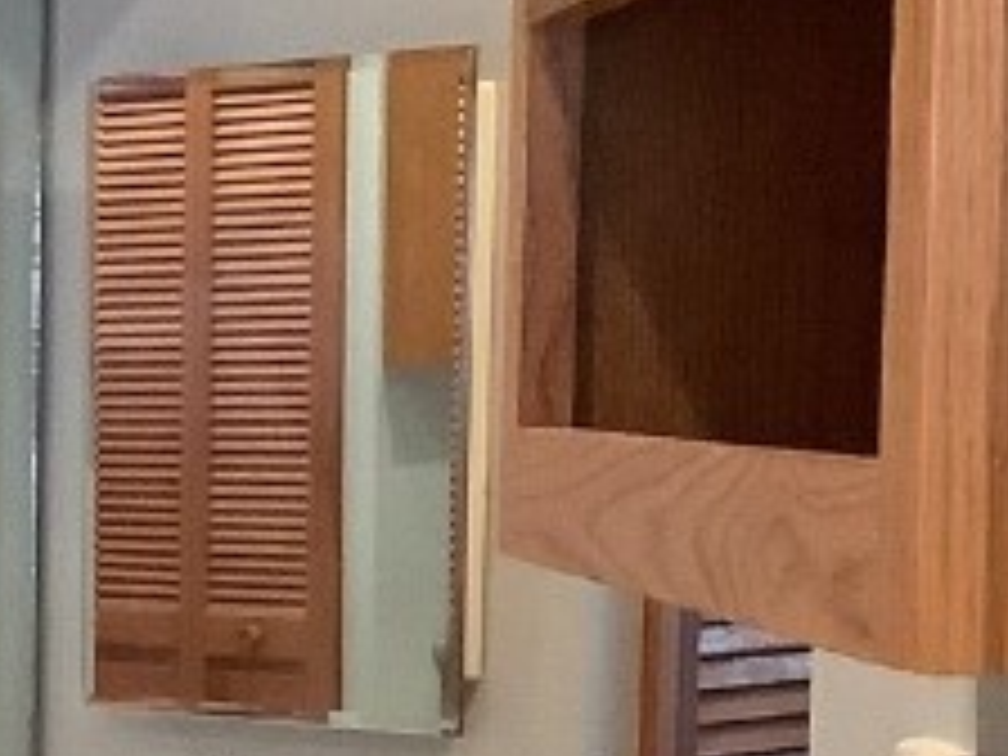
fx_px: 4135
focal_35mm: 142
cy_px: 891
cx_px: -716
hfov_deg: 12.8
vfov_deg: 10.3
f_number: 2.4
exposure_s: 1/30
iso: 400
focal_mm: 3.3
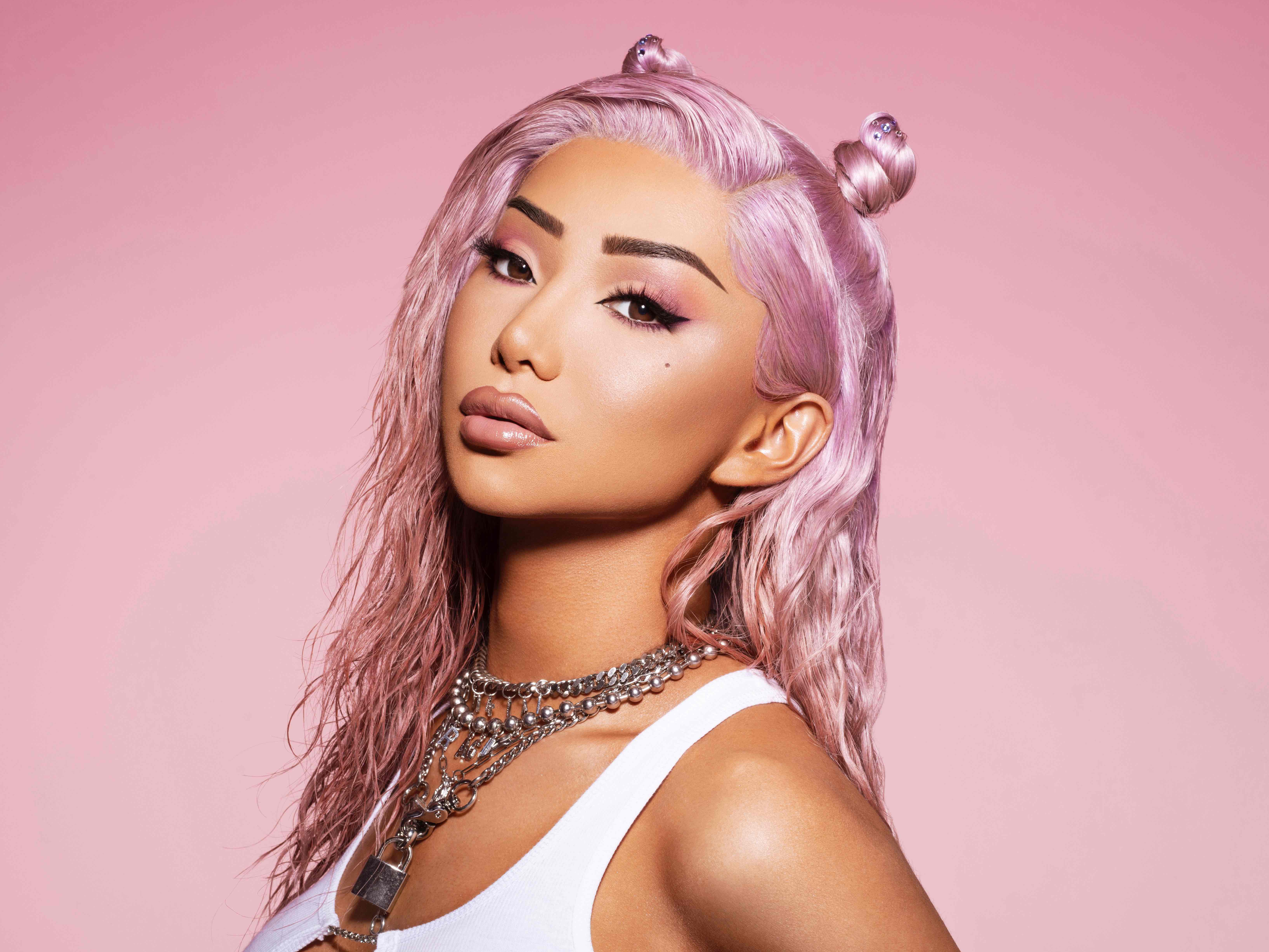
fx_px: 3373
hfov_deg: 21.3
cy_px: 476
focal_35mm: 92
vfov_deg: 16.1
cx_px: 565
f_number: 11
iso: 100
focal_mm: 85
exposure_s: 1/200
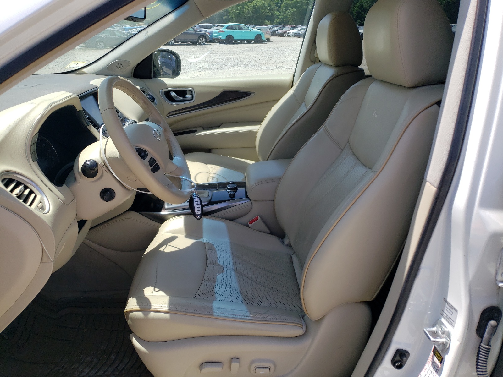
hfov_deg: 67.3
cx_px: 252
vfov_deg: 53.1
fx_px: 378
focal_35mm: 26
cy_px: 188
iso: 50
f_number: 1.5
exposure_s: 1/2000
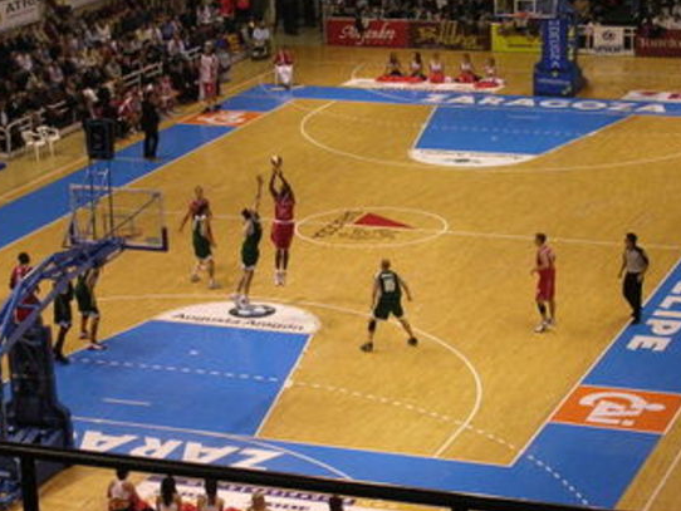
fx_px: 2204
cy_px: 294
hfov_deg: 17.6
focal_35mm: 112
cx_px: 303
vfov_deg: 13.2
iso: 400
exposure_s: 1/81.3
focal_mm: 14.5
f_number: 4.4
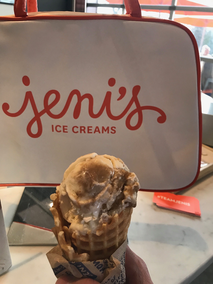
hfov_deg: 49.7
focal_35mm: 28
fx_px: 230
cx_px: 106
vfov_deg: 63.4
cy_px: 142
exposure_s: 1/24
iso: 40
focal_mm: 3.99
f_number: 1.8
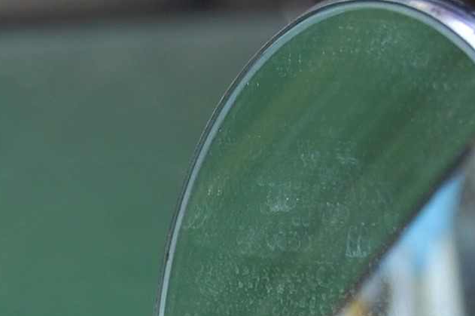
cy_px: 403
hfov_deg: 8.2
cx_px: 80
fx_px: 3299
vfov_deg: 5.4
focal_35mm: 250
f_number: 5.6
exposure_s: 1/125
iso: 220
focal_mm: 35
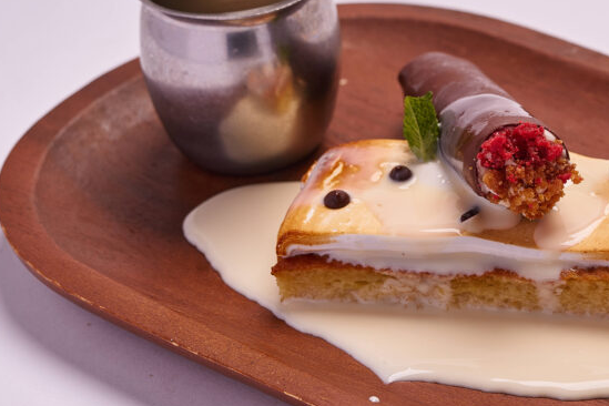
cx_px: 473
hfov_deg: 12.2
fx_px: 2842
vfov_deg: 8.2
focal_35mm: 168
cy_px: 195
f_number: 8
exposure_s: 1/250
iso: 100
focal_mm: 90
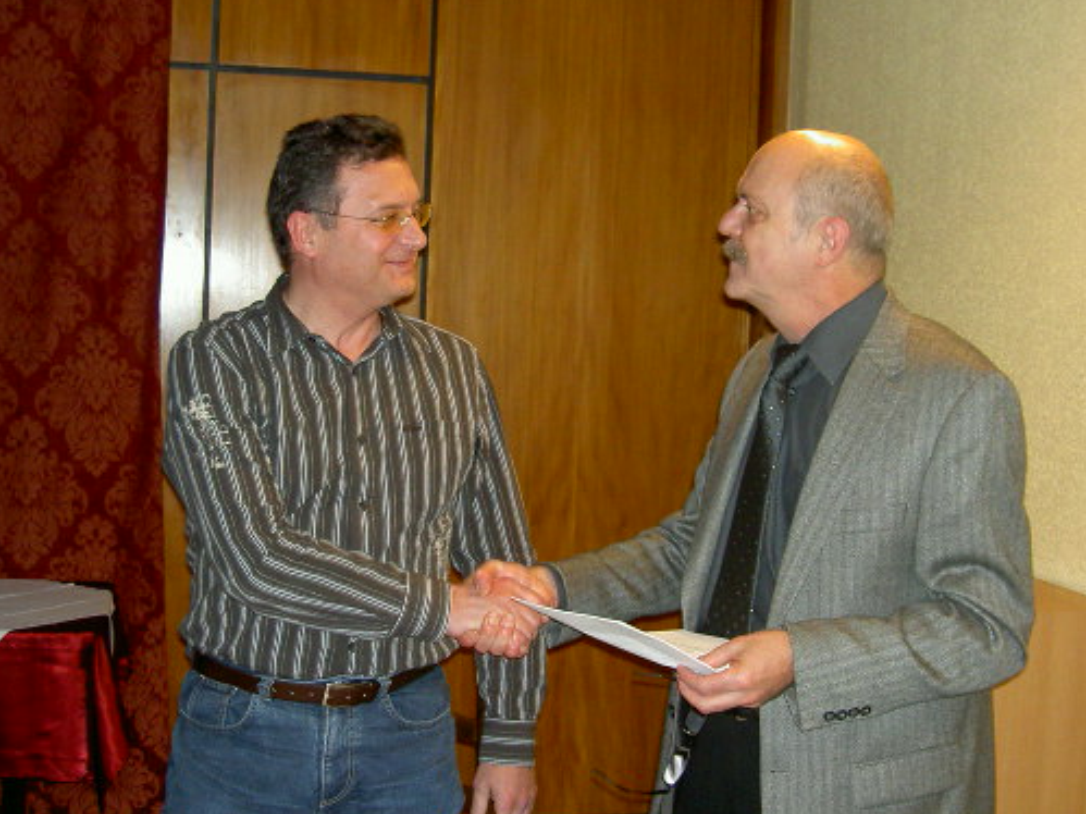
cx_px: 503
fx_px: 1568
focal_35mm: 50
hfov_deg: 38.2
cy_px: 387
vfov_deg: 29.1
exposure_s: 1/59.5
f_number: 2.8
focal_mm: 8
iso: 100
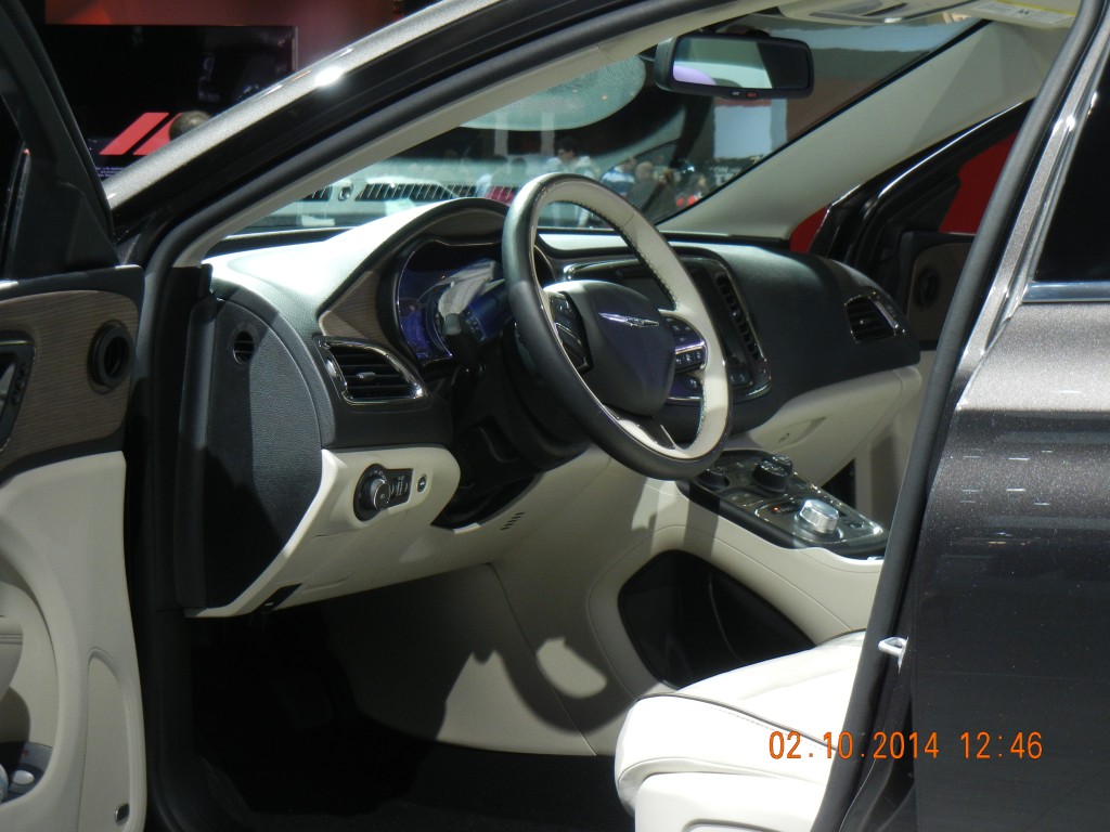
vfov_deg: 16.6
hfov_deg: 22.0
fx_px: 2854
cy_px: 416
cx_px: 555
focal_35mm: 89
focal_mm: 16
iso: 287
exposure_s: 1/49.5
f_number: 4.4
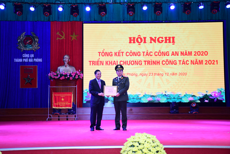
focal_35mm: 48
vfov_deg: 28.1
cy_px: 77
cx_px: 115
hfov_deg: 41.1
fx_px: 307
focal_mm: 32
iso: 1250
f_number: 4.5
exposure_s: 1/200
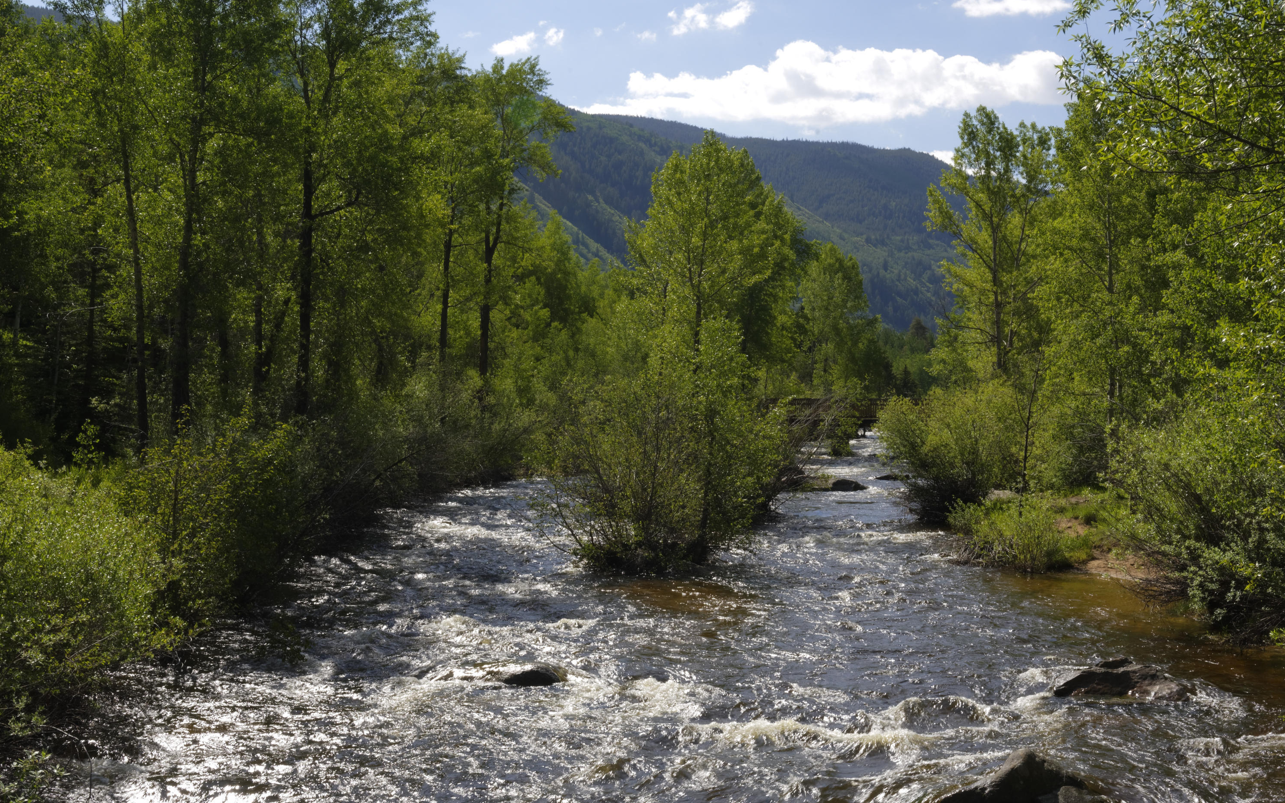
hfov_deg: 50.4
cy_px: 424
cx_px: 645
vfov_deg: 32.8
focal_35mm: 39
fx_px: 1366
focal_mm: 38
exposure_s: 1/40
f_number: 22
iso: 50
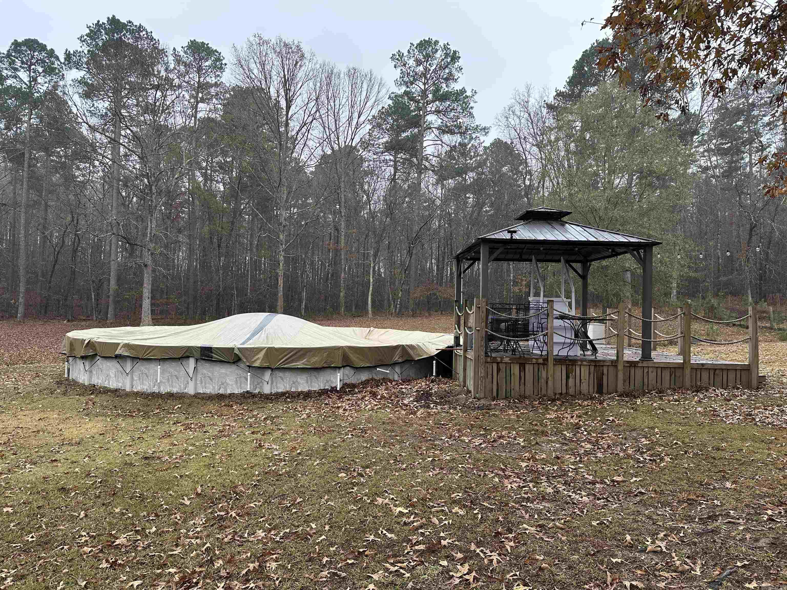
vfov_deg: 56.8
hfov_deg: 71.6
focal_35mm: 24
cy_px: 295
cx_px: 394
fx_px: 546
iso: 80
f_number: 1.78
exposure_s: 1/335
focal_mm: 6.86
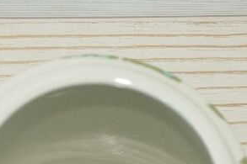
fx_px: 1529
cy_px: 198
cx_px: 92
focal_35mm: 223
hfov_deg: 9.2
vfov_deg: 6.1
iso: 100
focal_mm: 24.33
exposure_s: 1/100
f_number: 4.5
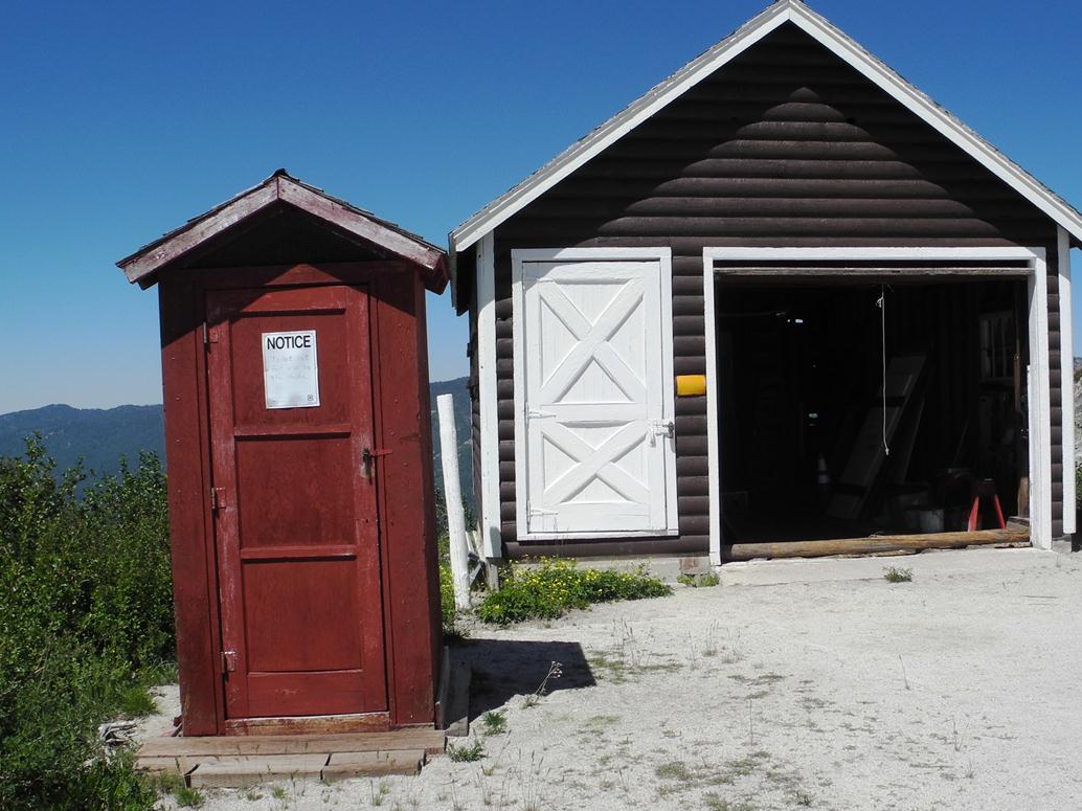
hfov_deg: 47.8
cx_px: 610
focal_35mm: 39
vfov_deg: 36.8
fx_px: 1219
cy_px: 431
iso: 100
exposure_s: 1/886
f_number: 5.6
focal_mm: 6
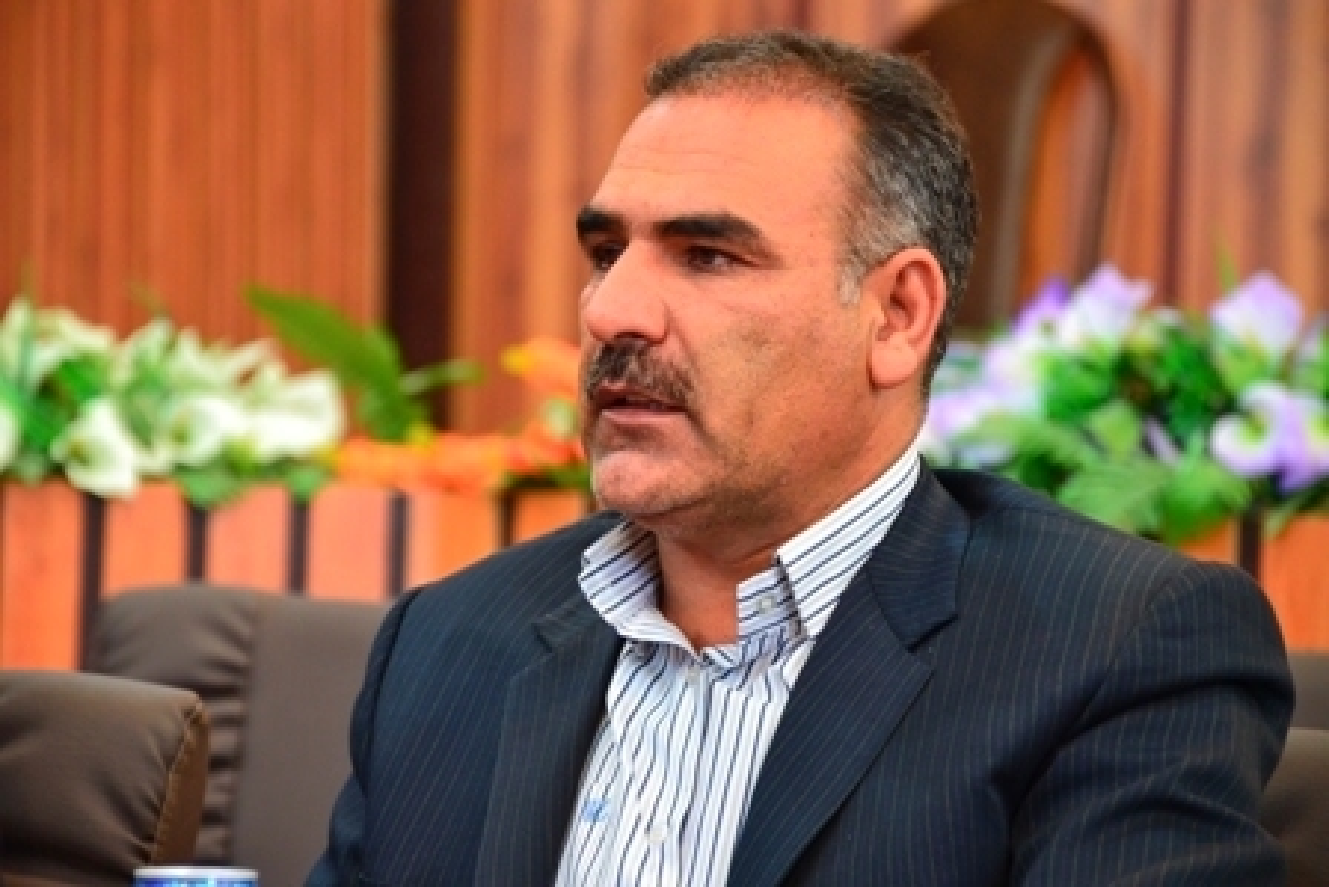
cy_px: 444
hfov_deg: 9.8
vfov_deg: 6.5
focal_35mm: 210
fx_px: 7755
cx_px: 664
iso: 800
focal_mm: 140
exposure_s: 1/15
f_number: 5.6
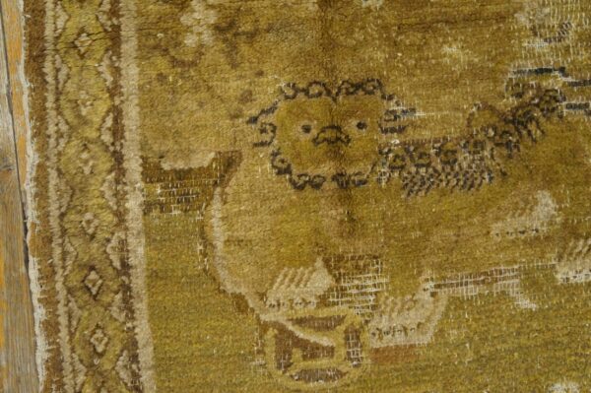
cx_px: 296
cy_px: 196
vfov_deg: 43.5
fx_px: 492
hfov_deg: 62.0
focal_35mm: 30
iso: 3200
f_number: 4
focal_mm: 20
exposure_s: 1/160
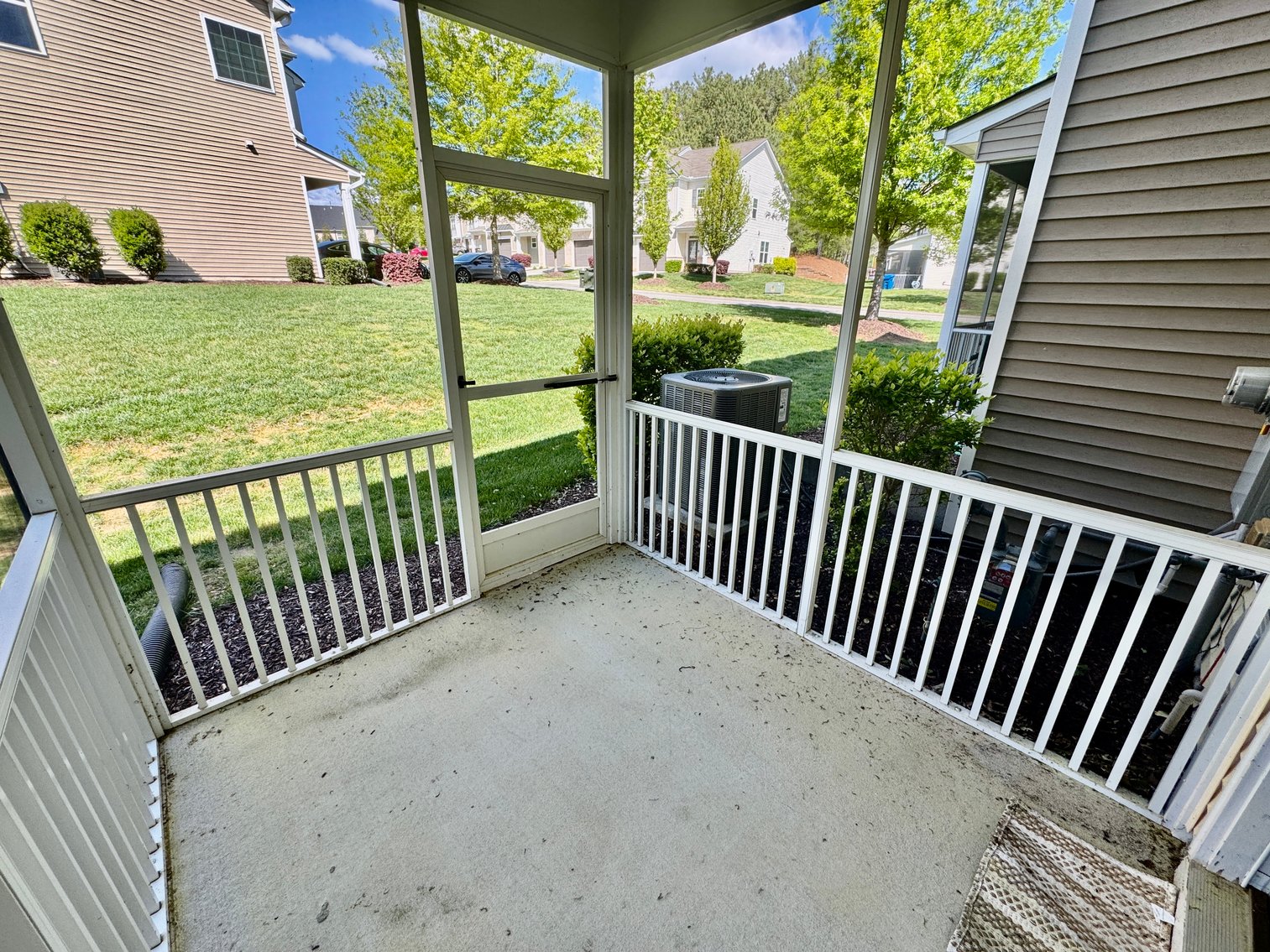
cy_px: 476
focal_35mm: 14
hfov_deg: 102.1
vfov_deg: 85.7
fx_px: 514
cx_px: 635
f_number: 2.2
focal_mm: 2.22
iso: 40
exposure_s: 1/235
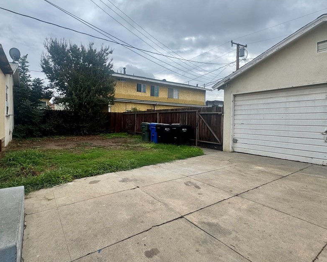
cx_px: 133
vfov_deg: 73.7
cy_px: 123
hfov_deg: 85.4
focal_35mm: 18
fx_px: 174
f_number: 2.2
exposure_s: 1/1034
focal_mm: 2.22
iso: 50
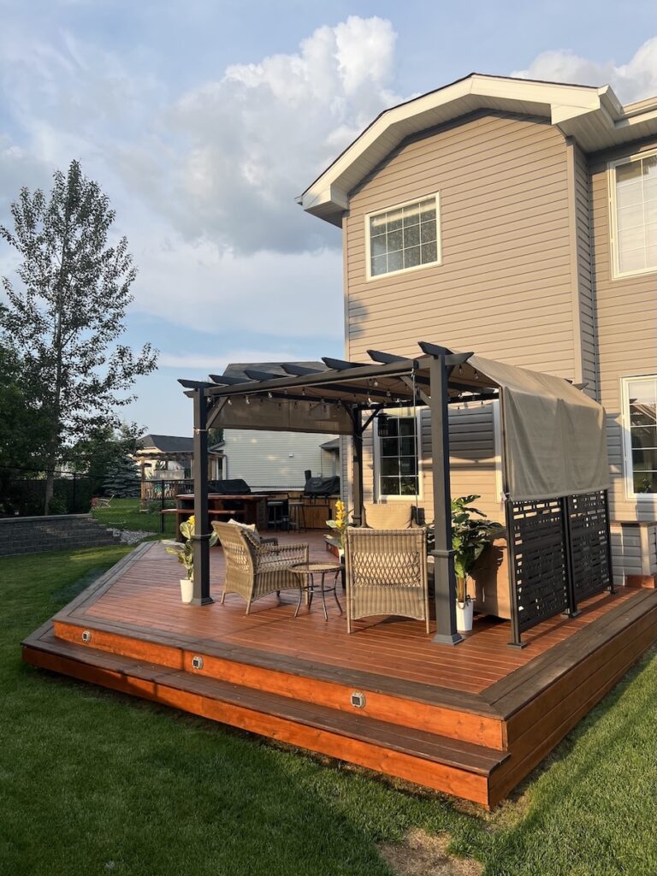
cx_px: 328
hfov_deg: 53.1
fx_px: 658
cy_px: 438
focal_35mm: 26
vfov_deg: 67.3
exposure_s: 1/1901
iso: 50
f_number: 1.5
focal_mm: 5.7
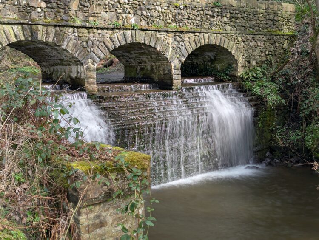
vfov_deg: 30.3
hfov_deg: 39.6
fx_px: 443
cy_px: 120
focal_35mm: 48
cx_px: 160
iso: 44
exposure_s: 1/406
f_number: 1.85
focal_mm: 6.81
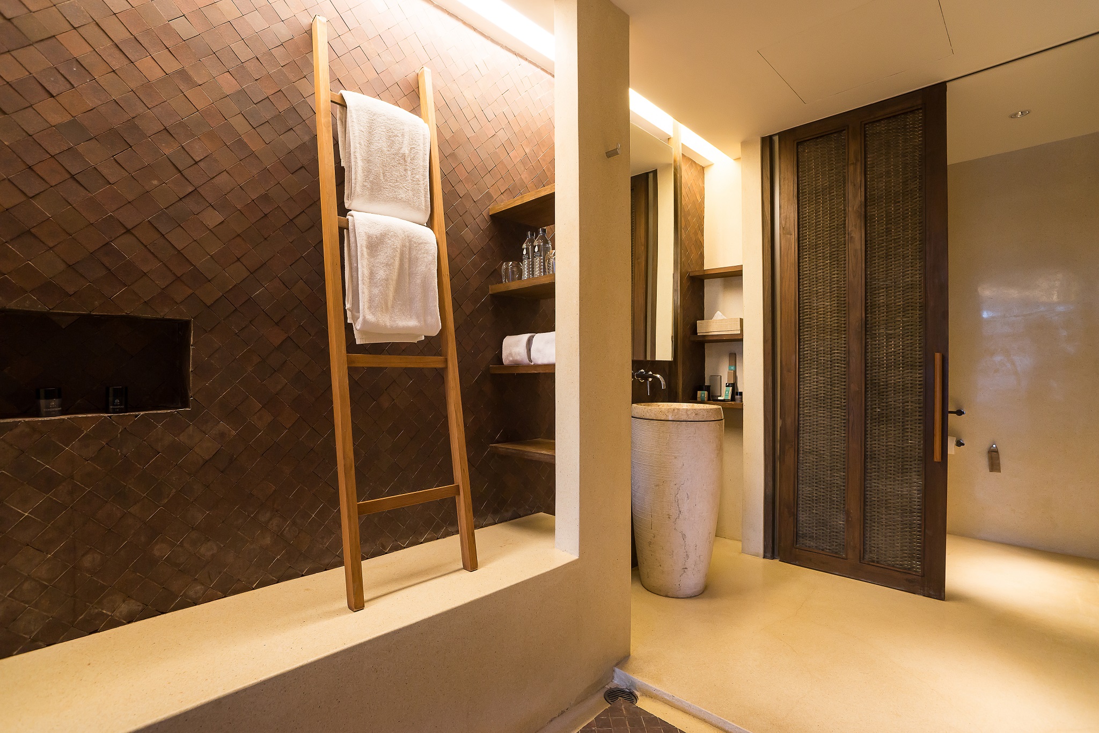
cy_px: 366
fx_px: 488
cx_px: 550
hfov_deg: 96.7
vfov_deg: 73.7
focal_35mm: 16
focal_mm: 16
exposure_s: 1/5
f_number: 6.3
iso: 400
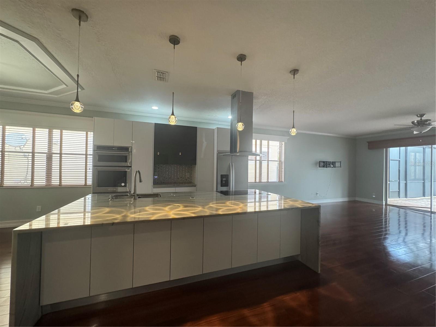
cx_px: 218
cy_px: 164
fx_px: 176
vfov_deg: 85.7
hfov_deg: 102.1
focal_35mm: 14
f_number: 2.2
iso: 320
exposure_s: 1/120
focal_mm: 2.22
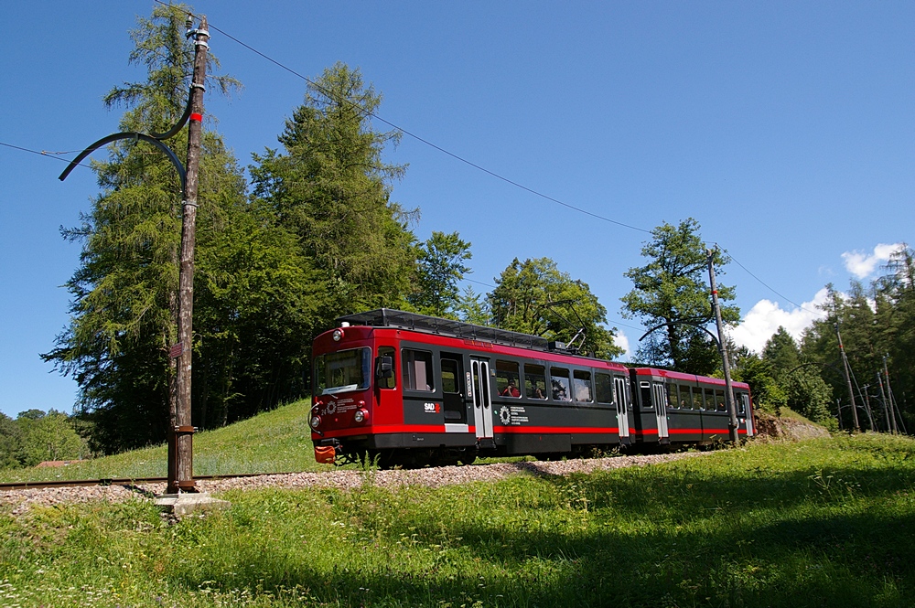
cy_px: 304
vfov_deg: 38.3
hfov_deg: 55.1
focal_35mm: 34
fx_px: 876
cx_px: 458
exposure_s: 1/640
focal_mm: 23
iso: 200
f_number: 6.3
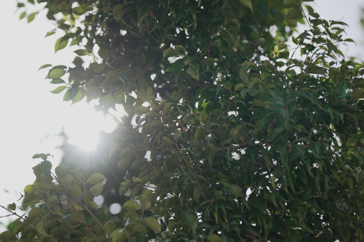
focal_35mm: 200
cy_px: 121
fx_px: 2022
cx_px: 182
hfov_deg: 10.3
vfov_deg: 6.9
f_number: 5
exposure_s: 1/800
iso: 125
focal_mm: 200
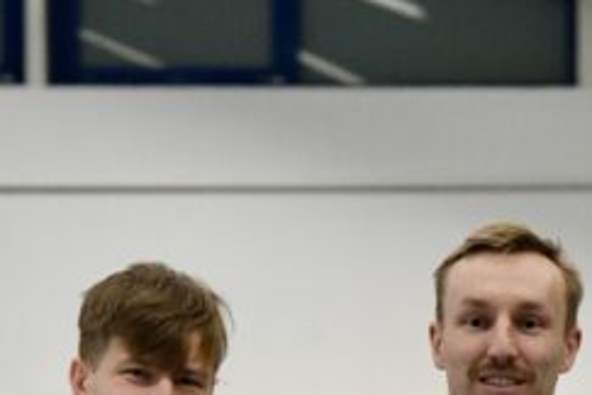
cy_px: 750
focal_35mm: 211
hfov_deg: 9.7
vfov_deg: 6.4
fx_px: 3470
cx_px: 585
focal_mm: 50
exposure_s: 1/640
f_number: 2.8
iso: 5000
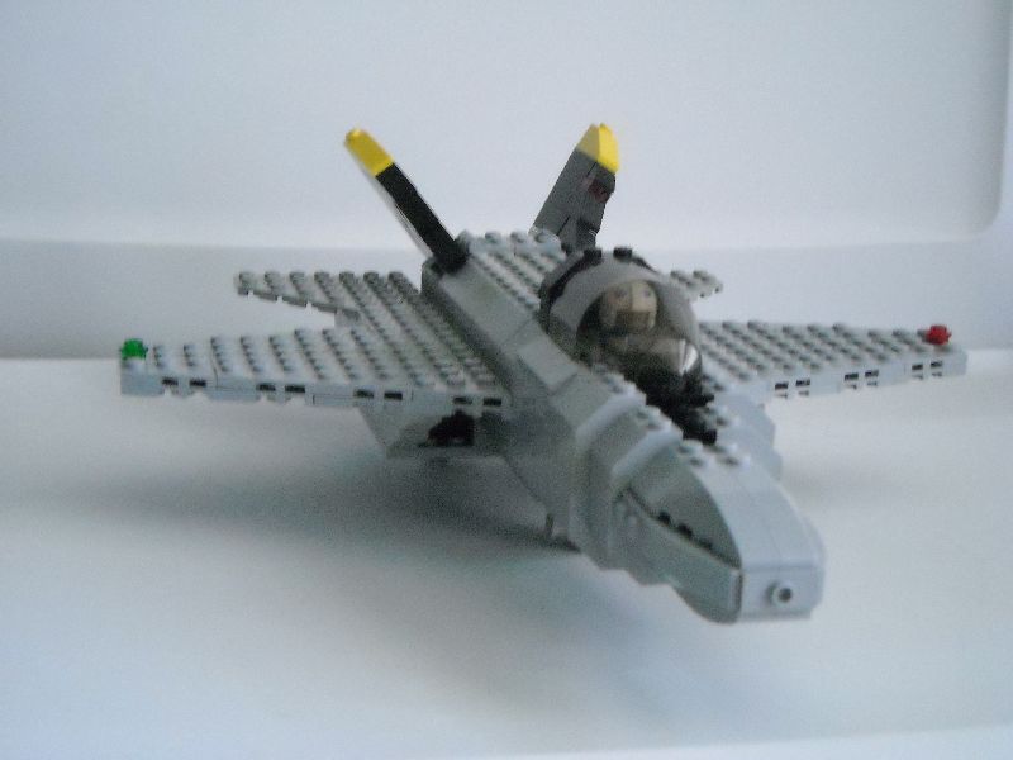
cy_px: 380
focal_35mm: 68
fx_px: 1990
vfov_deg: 21.6
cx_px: 506
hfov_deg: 28.6
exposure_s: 1/7
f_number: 3.7
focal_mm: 11.02
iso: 800
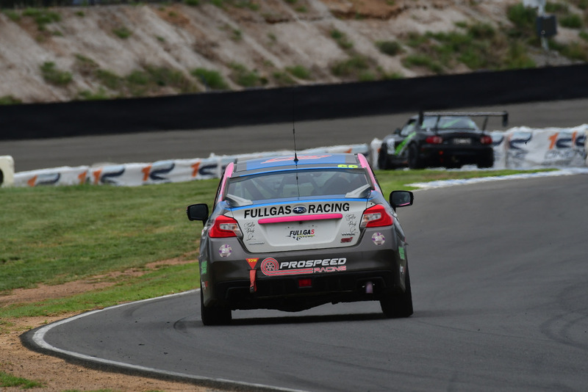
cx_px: 294
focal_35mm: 720
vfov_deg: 1.9
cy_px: 196
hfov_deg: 2.9
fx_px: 11764
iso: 320
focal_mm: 480
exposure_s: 1/640
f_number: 10
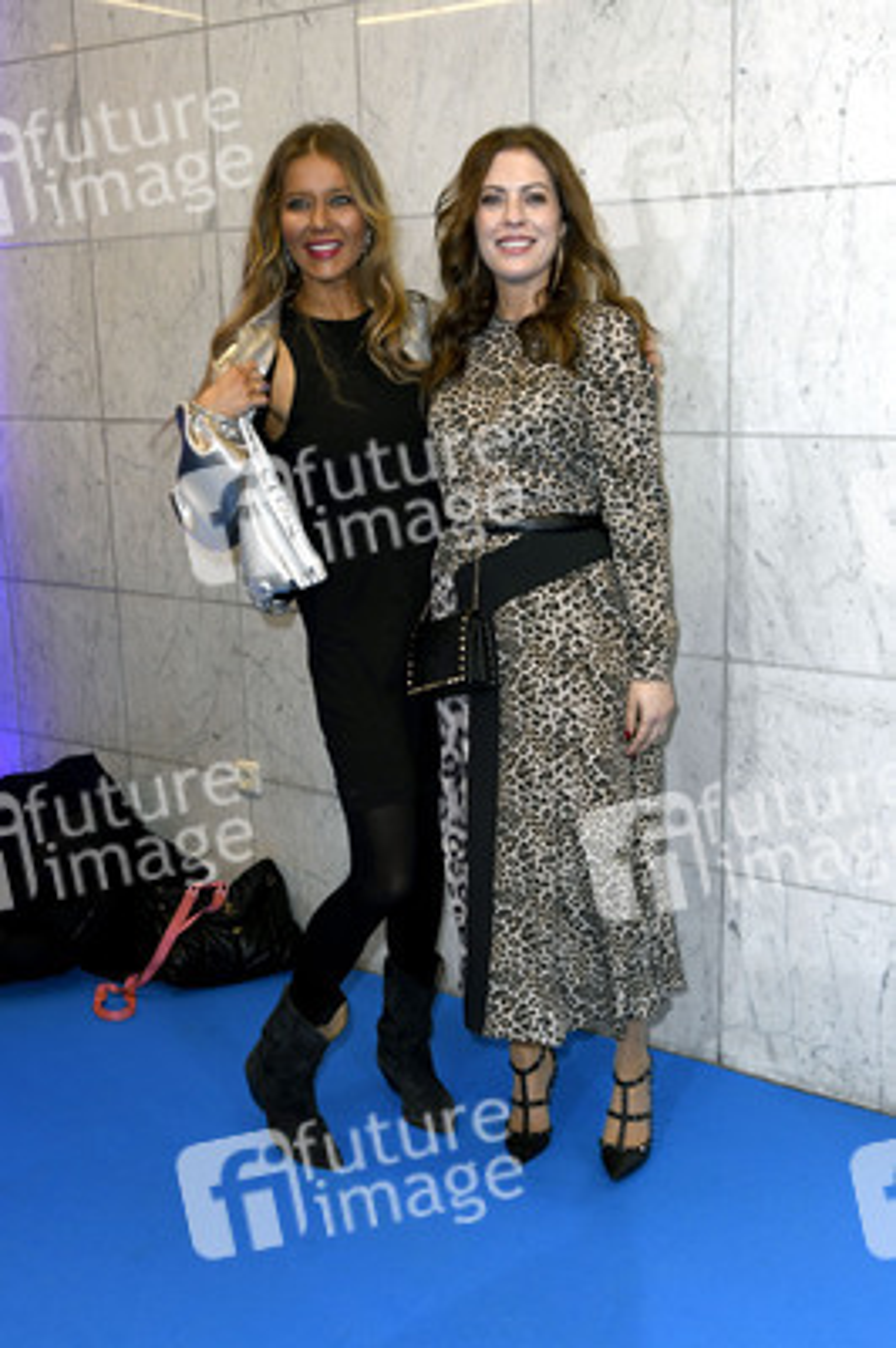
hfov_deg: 41.0
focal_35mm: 32
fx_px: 1197
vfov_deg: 58.8
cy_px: 674
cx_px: 448
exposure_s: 1/125
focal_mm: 32
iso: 1000
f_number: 5
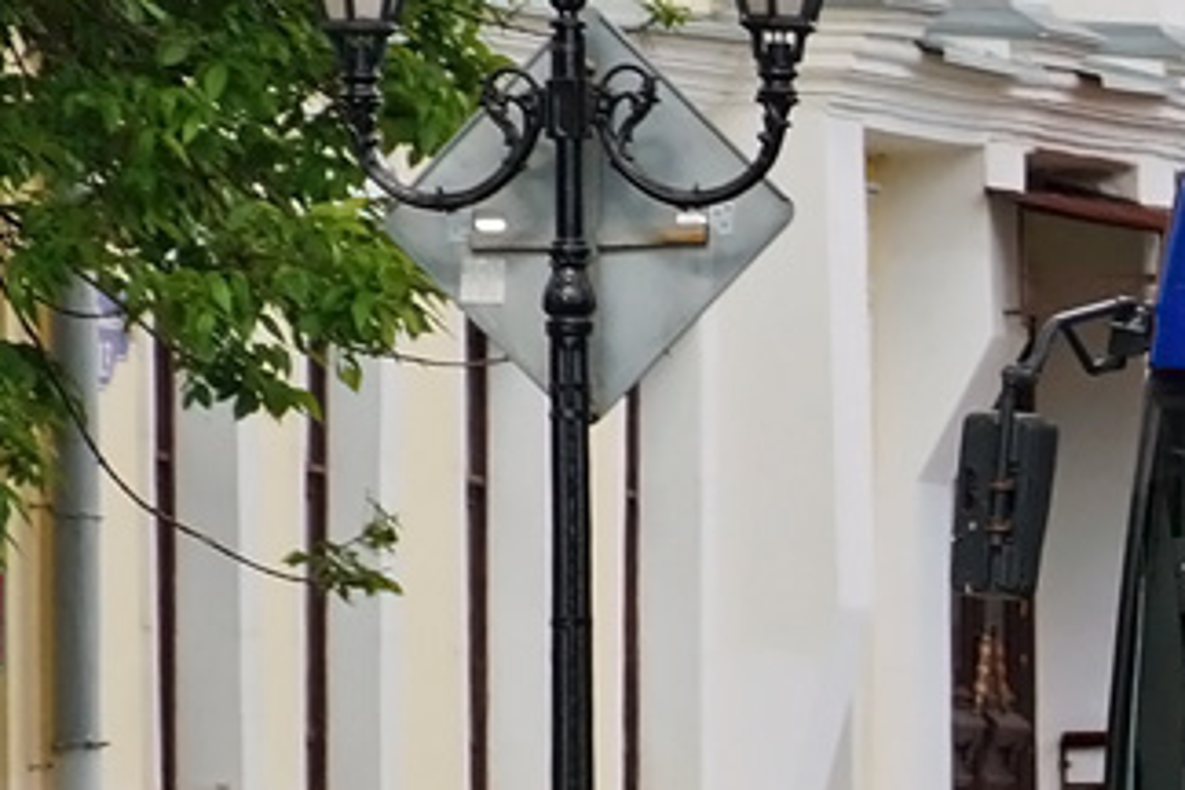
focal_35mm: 666
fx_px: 21921
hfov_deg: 3.1
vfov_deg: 2.1
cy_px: 479
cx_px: 1906
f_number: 8
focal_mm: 120
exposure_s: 1/320
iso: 200
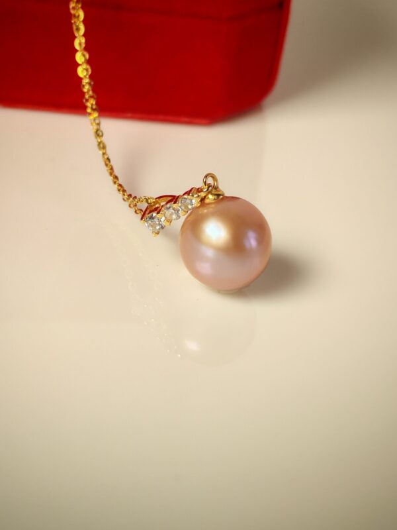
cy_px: 265
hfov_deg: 21.6
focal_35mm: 68
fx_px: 1040
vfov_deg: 28.6
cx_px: 198
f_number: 1.95
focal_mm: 5.52
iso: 50
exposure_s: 1/100
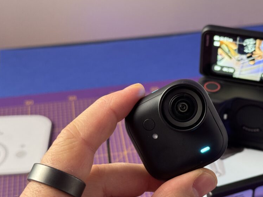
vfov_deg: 22.2
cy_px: 128
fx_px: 502
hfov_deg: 29.2
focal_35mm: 66
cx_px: 169
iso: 250
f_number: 1.78
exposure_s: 1/60
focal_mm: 6.76
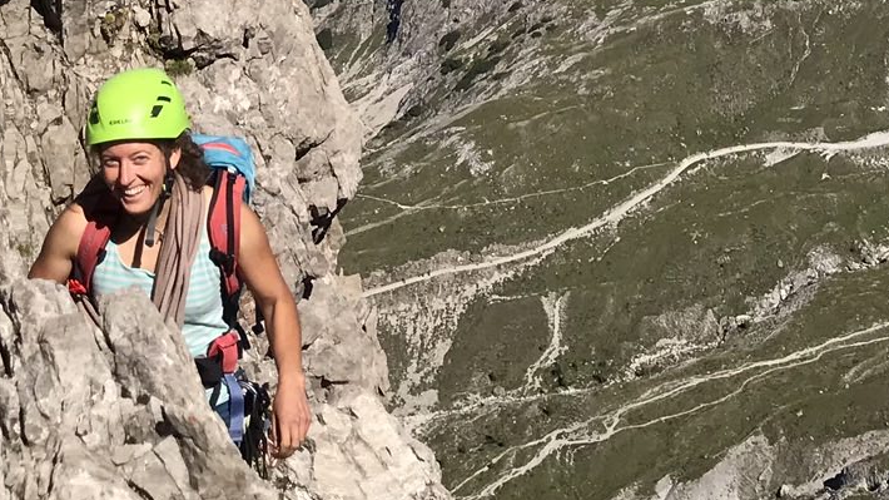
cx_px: 726
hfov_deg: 23.8
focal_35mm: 88
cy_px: -297
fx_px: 2074
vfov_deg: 12.9
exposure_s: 1/3425
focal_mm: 3.99
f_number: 1.8
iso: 20
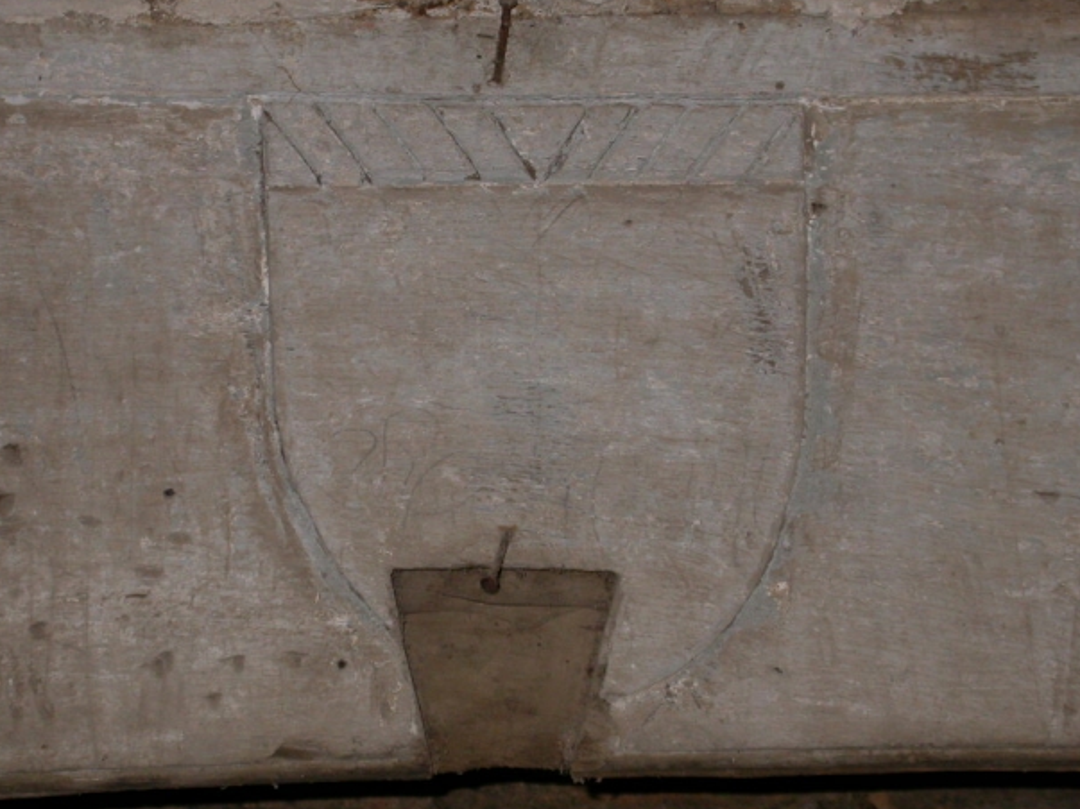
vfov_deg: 9.1
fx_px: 5084
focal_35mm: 163
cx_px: 537
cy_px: 431
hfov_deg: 12.1
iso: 100
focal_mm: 29.9
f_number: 4.9
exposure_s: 1/60.3
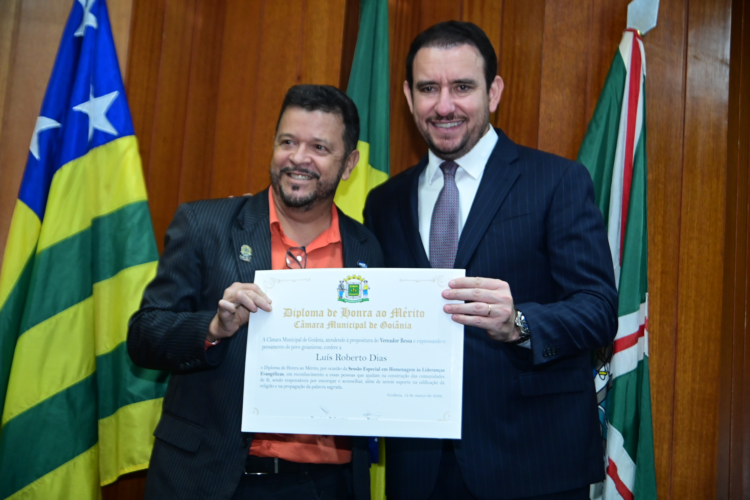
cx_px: 375
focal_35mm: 66
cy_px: 250
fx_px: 1375
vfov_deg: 20.6
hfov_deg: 30.5
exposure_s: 1/125
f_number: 6.3
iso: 3200
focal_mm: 66
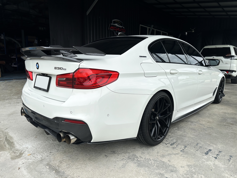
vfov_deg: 56.8
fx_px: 164
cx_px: 118
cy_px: 89
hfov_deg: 71.6
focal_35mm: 24
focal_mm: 6.86
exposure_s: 1/1721
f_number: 1.78
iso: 80
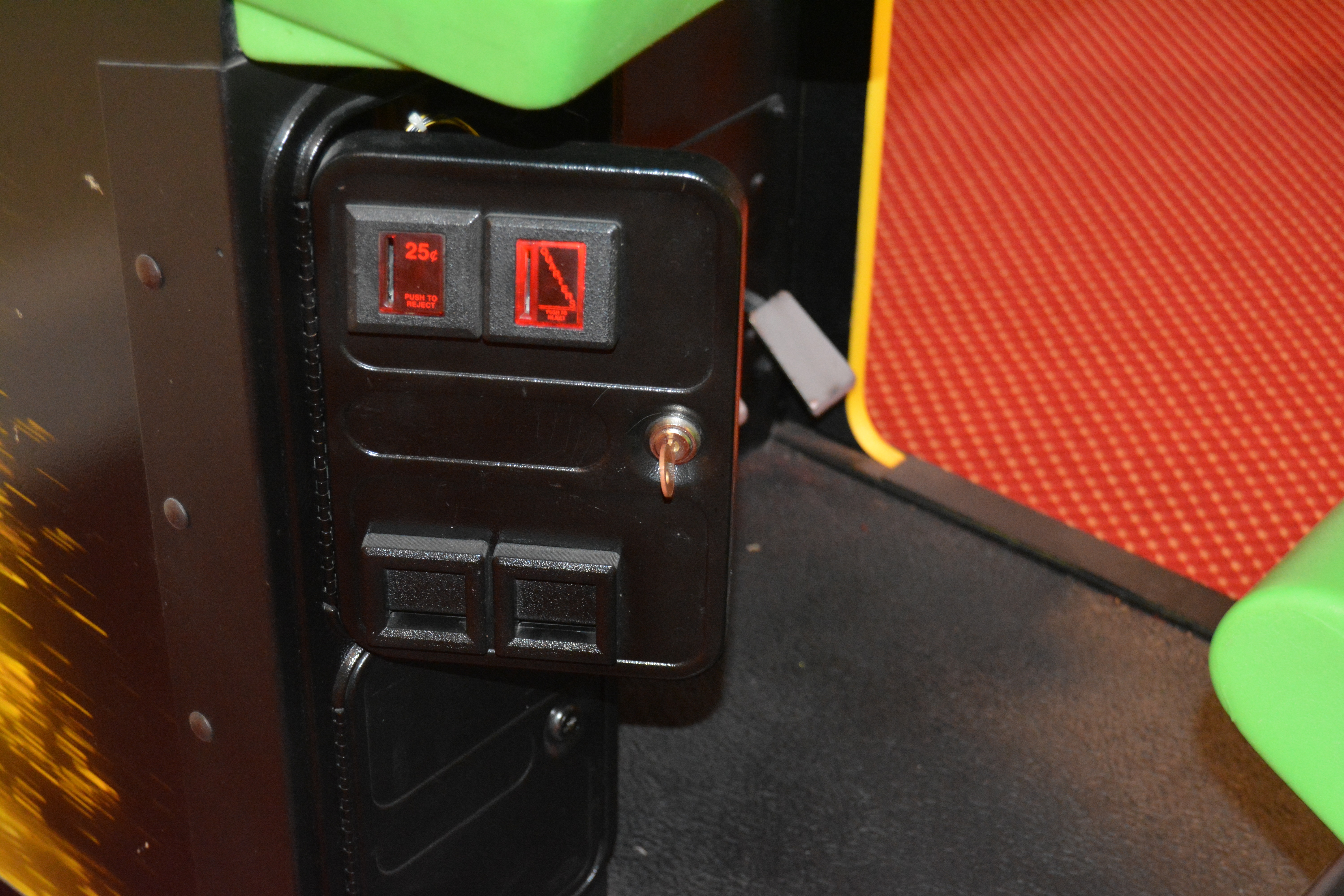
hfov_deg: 33.4
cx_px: 672
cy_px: 448
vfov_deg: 22.6
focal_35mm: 60
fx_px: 2240
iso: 3200
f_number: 5
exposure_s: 1/60
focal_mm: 40
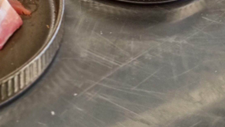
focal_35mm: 66
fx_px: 394
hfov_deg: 31.1
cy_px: -133
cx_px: 44
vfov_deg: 14.7
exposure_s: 1/50
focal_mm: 5.4
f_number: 1.8
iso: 320
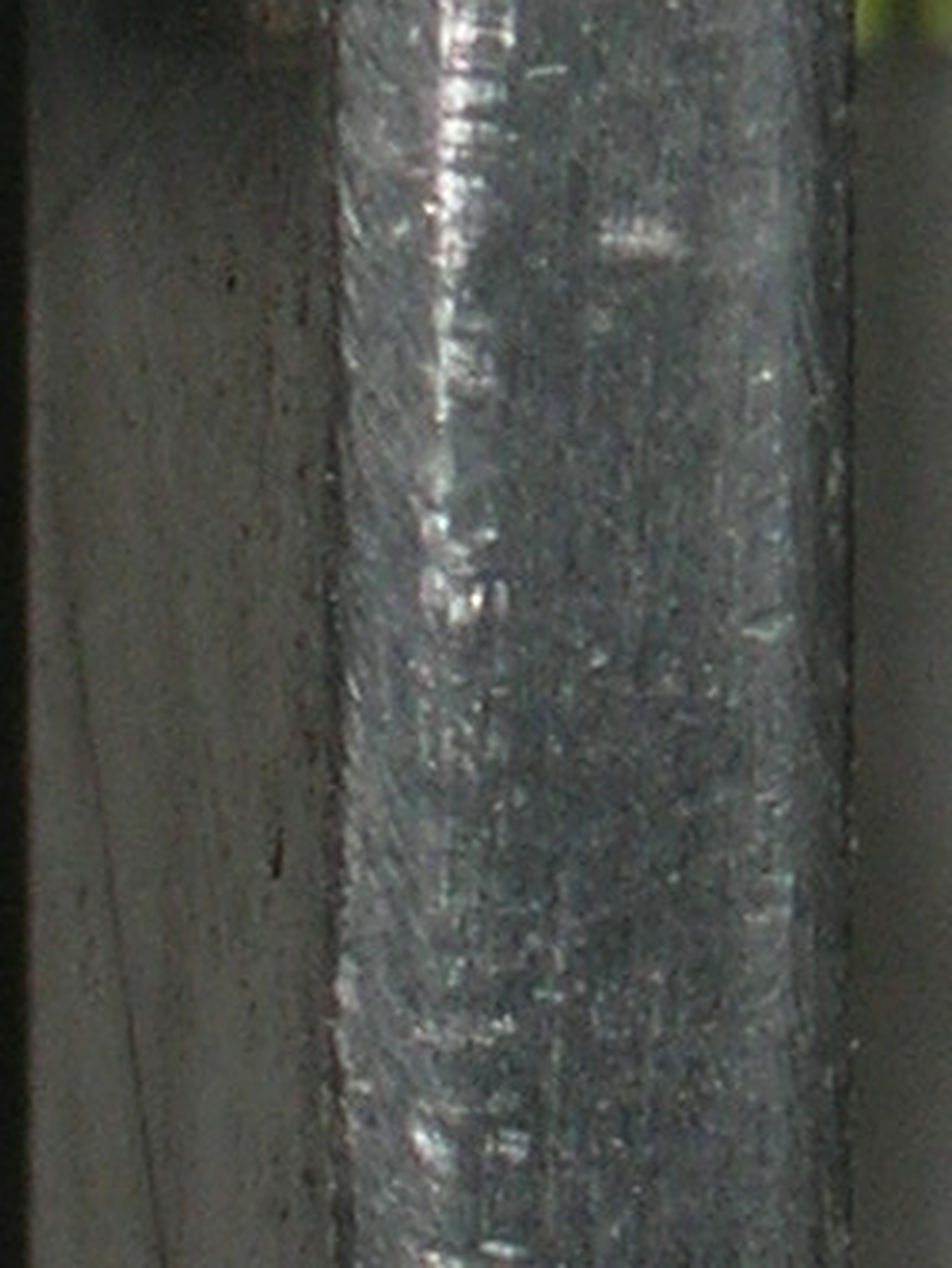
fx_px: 25654
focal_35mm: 700
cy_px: -862
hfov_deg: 2.1
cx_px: 1684
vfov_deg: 2.8
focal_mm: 21.3
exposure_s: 1/60.1
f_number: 7.8
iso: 64
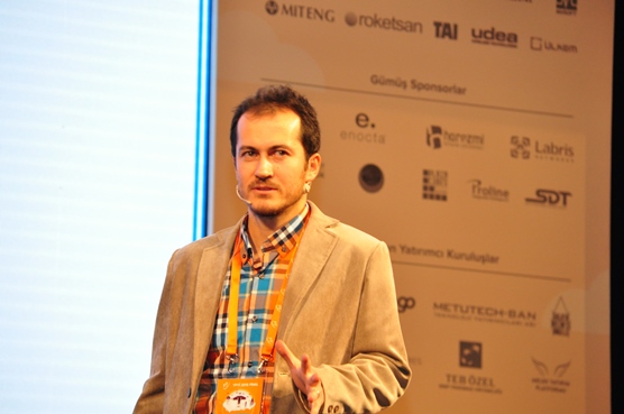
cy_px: 207
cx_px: 312
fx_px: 5192
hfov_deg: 6.9
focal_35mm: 300
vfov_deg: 4.6
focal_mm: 200
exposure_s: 1/60
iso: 1100
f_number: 6.3
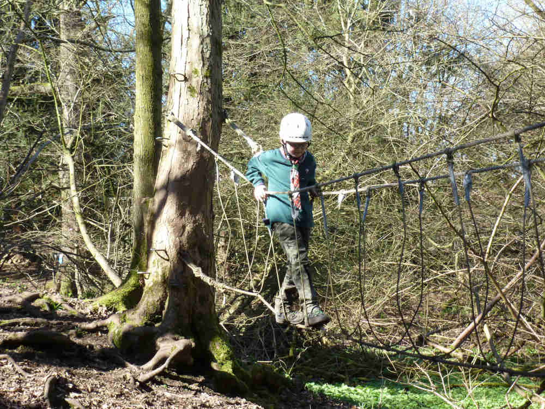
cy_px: 204
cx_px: 272
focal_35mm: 61
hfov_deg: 31.7
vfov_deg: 24.0
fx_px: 960
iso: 100
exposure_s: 1/80
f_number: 4.5
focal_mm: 10.9
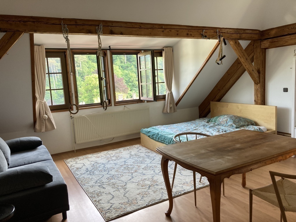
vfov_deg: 49.7
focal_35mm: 28
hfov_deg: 63.4
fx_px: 239
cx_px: 148
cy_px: 111
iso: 80
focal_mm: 3.99
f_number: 1.8
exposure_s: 1/76
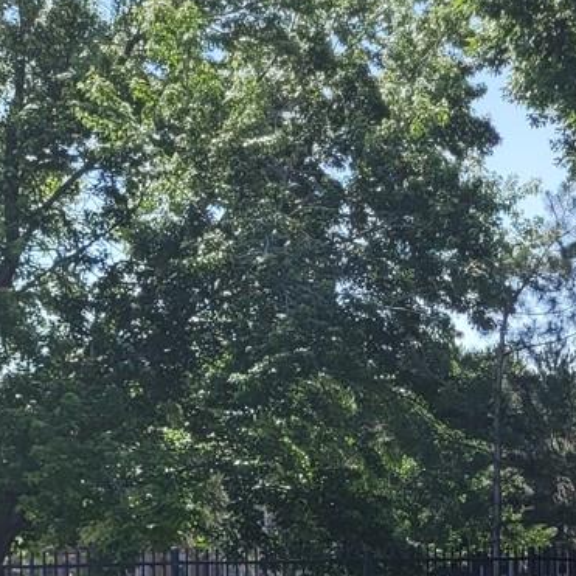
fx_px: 1864
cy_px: 565
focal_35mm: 99
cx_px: 786
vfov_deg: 17.2
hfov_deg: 16.4
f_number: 1.8
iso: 40
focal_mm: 5.4
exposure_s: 1/1819
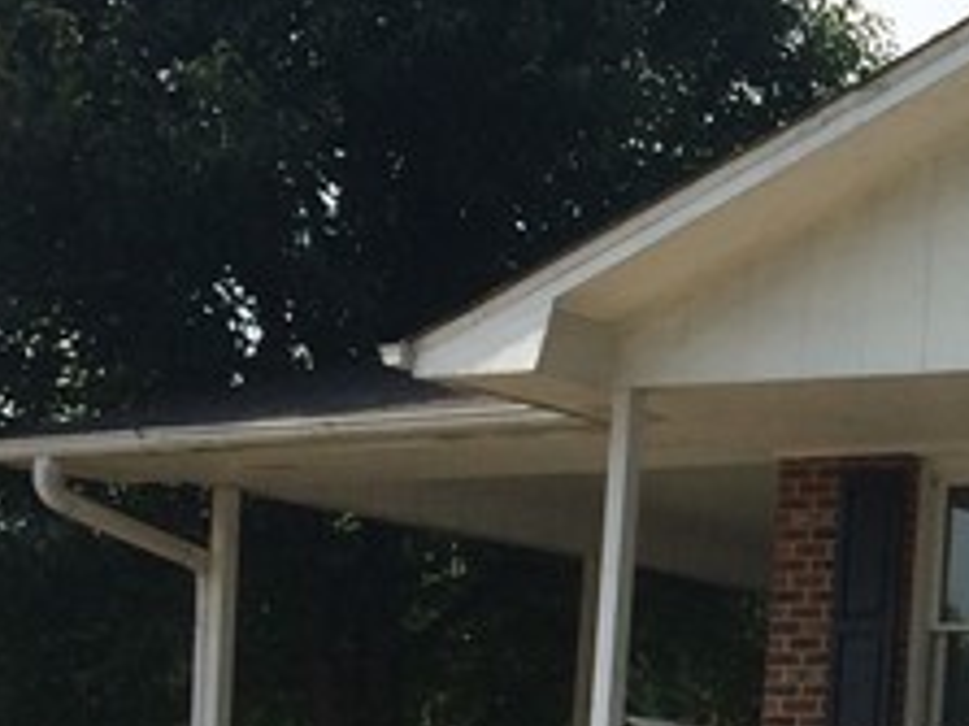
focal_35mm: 133
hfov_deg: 13.4
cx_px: 1703
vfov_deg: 10.9
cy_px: 891
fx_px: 3721
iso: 32
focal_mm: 4.15
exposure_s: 1/2283
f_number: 2.2
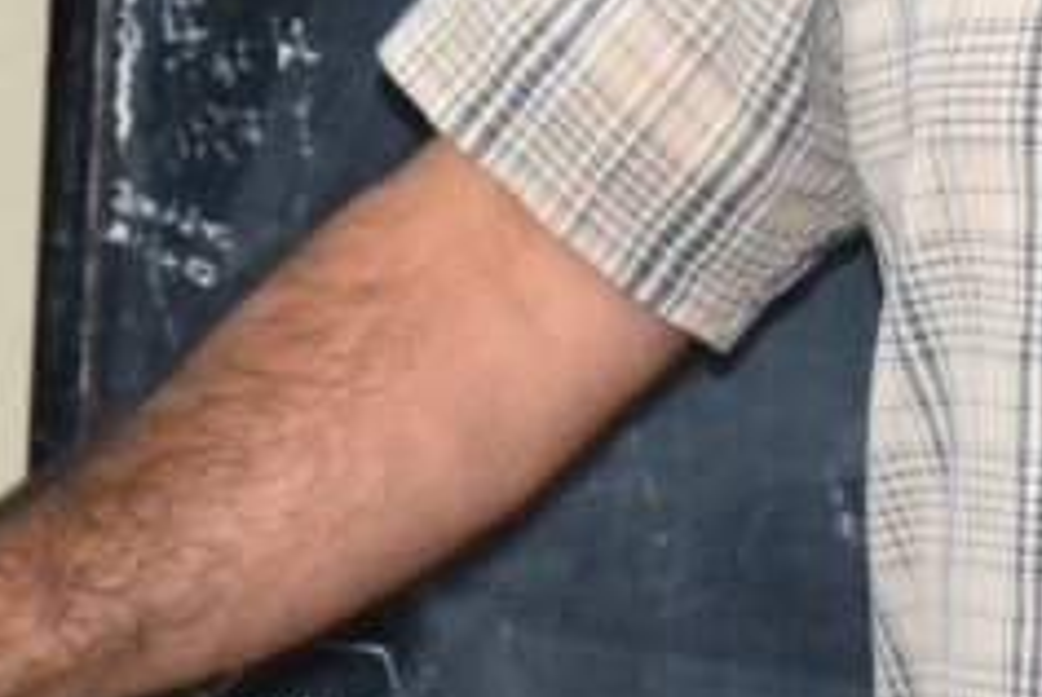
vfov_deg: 2.4
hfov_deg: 3.5
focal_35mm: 585
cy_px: -382
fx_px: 16953
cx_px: 808
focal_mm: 90
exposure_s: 1/60
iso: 1400
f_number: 5.3
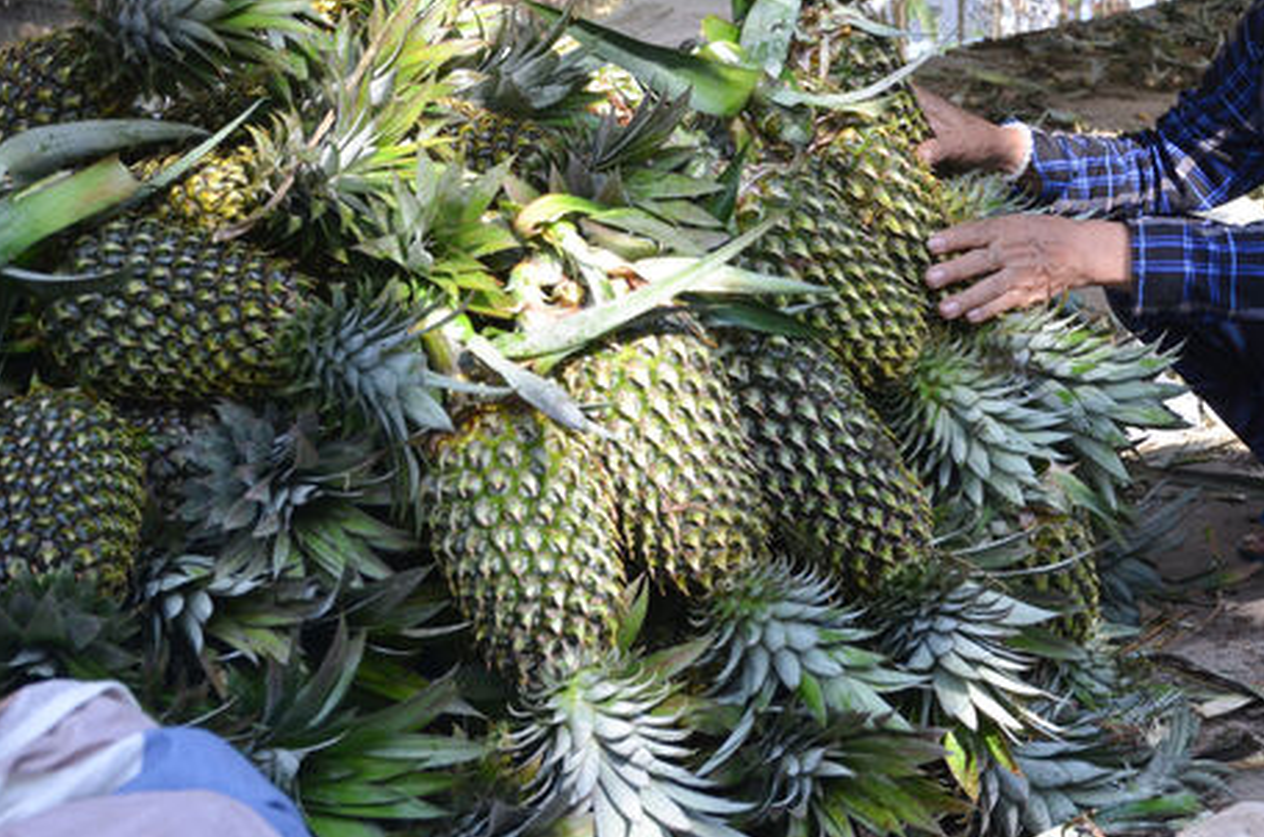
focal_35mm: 79
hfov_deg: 25.6
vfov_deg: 17.0
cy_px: 154
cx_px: 826
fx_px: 2768
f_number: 6.3
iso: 200
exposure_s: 1/160
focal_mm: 32
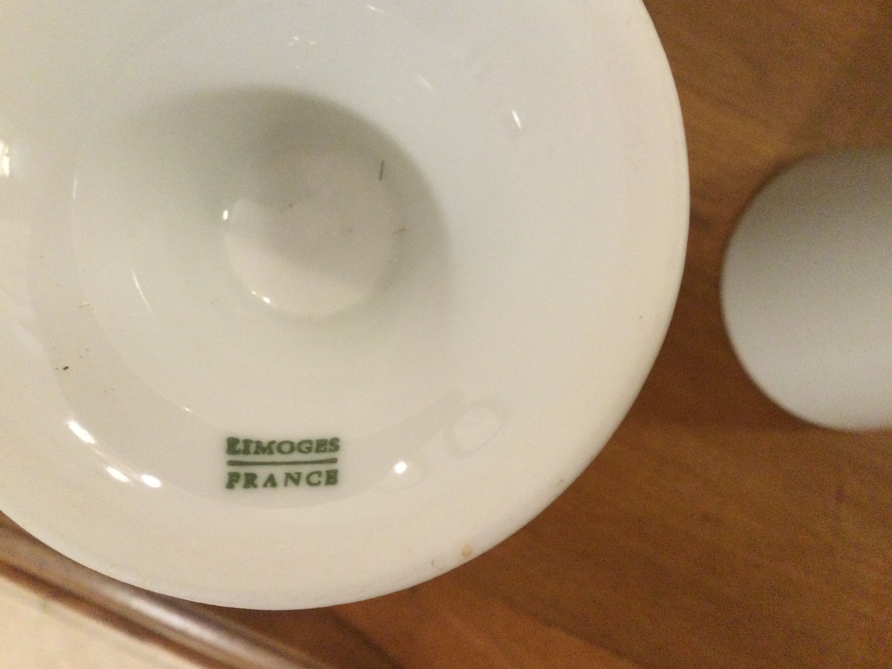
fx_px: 825
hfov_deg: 56.8
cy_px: 328
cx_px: 439
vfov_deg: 44.2
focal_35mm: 32
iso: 200
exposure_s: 1/17
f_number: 2.4
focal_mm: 3.3
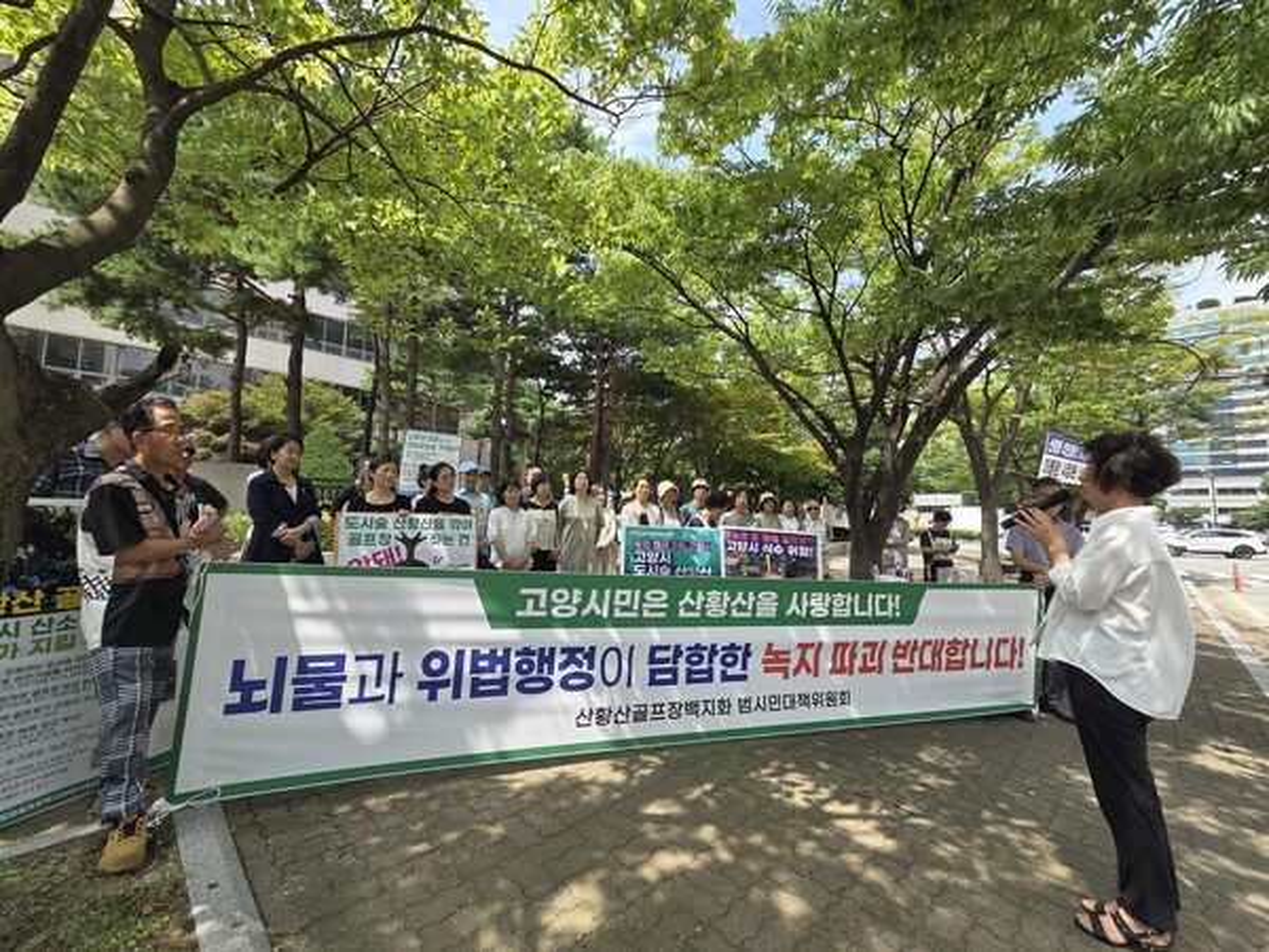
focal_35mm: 13
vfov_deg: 89.9
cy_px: 476
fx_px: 477
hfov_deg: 106.2
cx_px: 634
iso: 50
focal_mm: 2.2
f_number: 2.2
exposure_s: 1/603
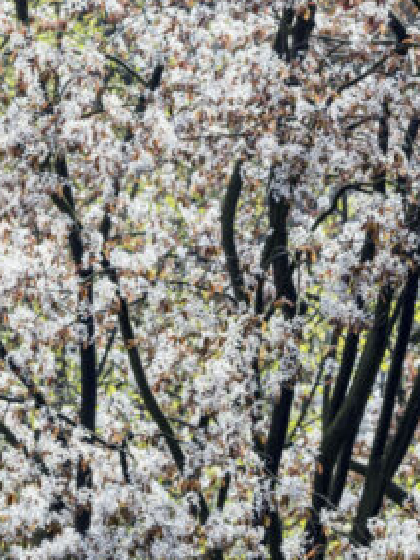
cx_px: 603
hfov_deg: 2.3
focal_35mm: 644
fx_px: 10418
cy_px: 206
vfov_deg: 3.1
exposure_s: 1/250
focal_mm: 165
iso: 200
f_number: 8
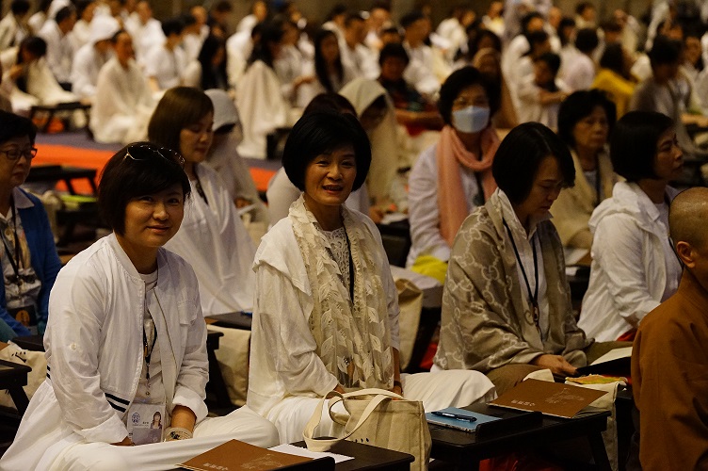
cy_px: 236
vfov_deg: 13.0
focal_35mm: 105
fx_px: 2063
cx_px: 354
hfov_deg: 19.5
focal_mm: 105
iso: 6400
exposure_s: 1/125
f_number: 4
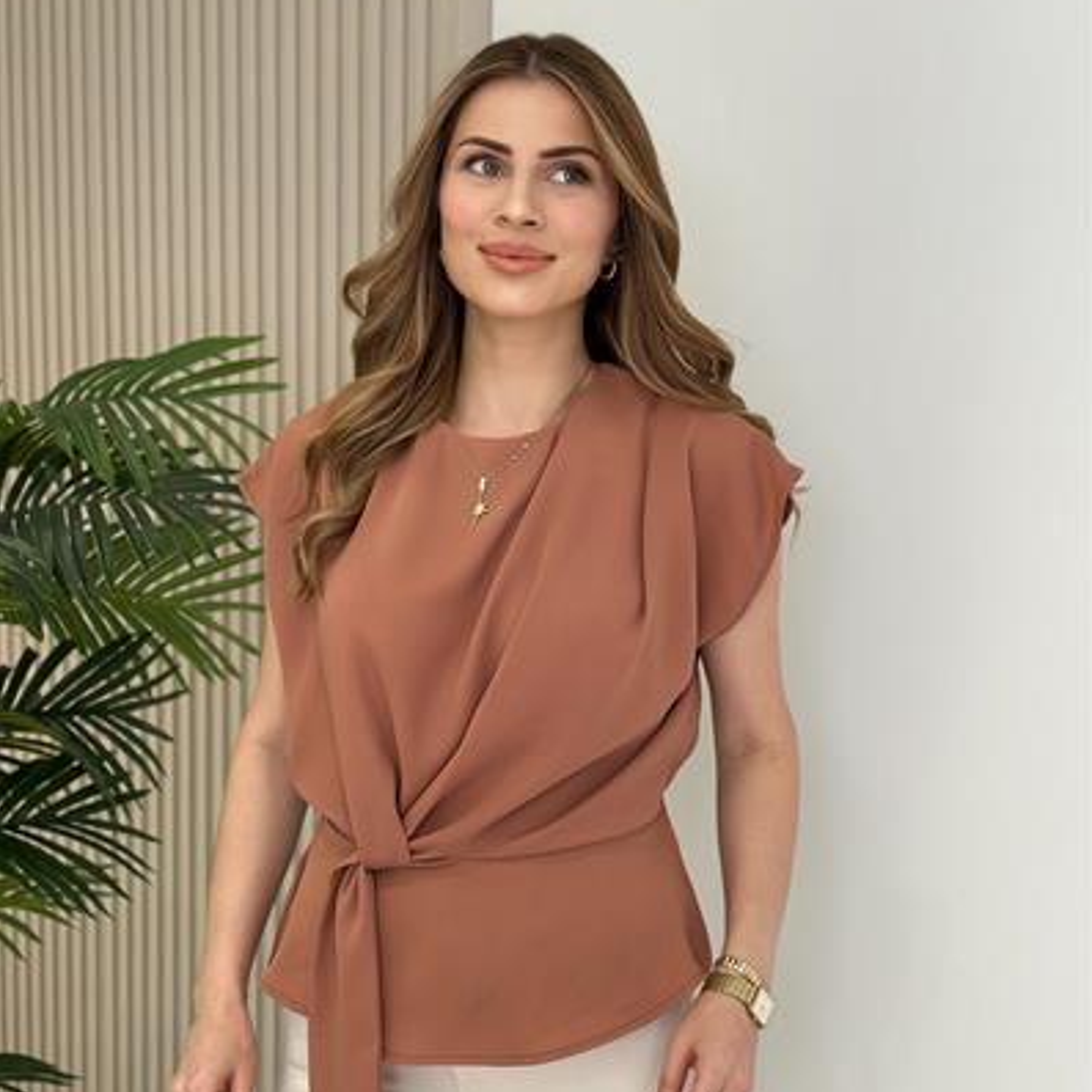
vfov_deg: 30.0
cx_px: 547
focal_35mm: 57
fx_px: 2034
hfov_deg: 30.0
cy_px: 653
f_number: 1.78
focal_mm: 6.86
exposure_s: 1/264
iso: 80
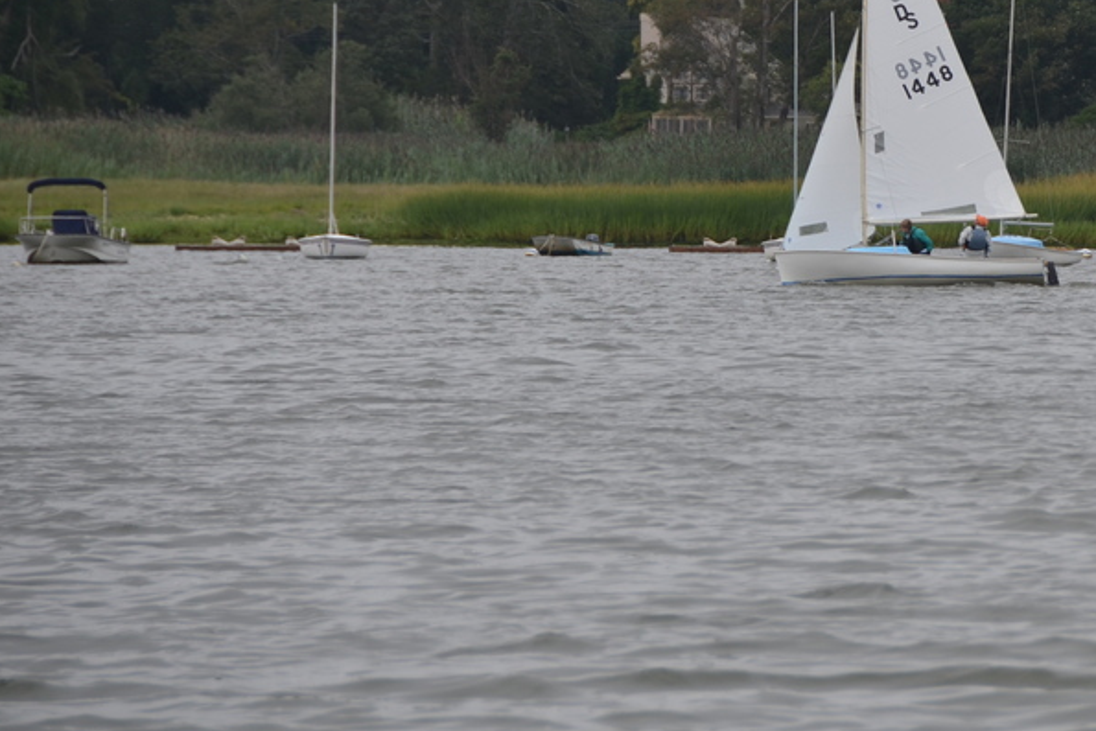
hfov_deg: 4.7
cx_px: 934
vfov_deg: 3.1
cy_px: 129
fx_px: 13337
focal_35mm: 438
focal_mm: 170
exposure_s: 1/500
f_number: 5.6
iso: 200
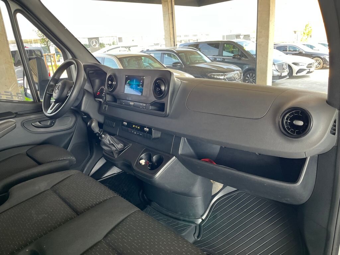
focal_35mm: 26
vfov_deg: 53.1
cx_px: 170
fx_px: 255
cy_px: 128
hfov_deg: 67.3
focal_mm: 5.1
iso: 125
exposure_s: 1/121
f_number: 1.6
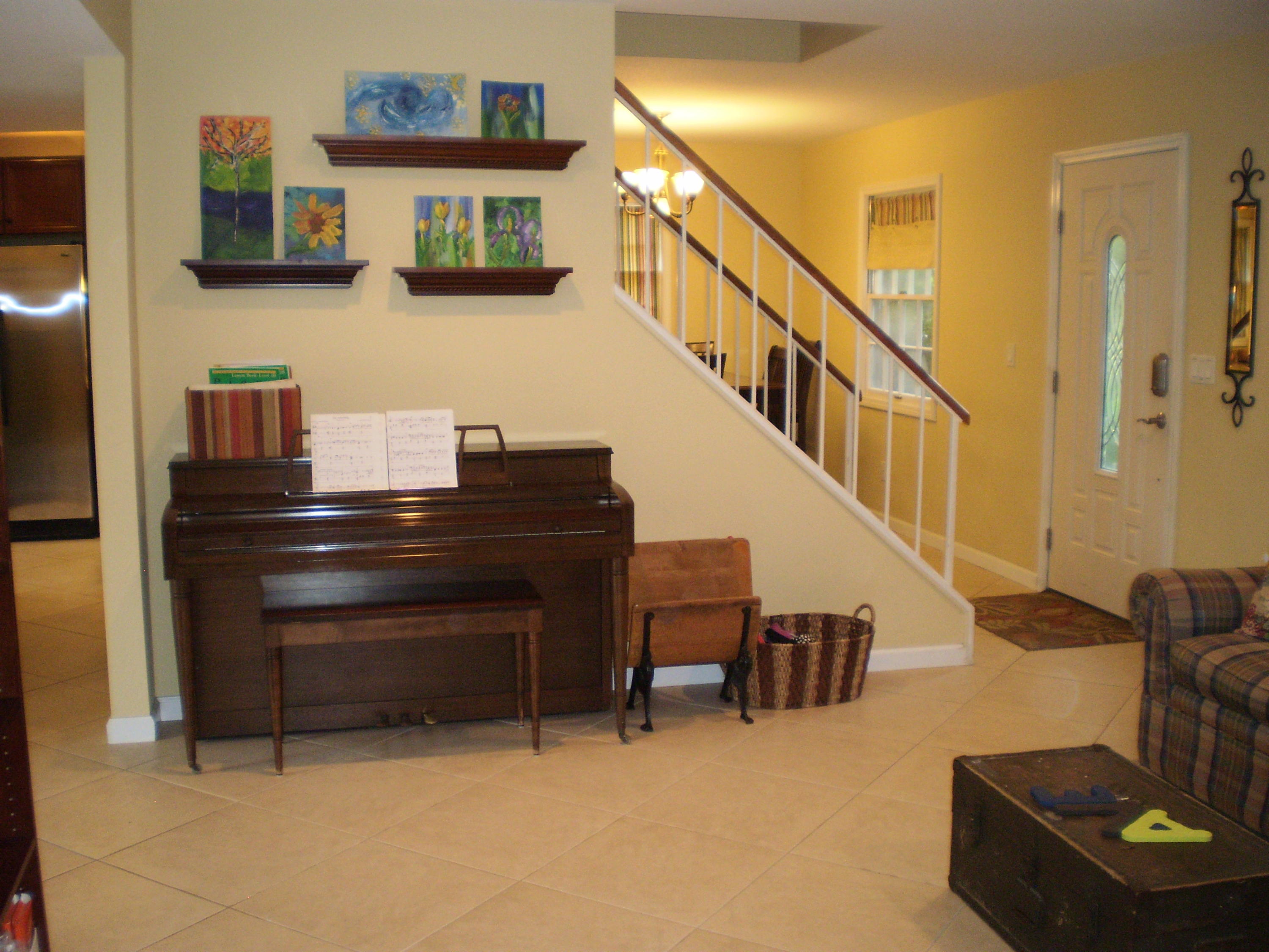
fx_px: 1540
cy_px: 476
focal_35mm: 42
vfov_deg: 34.3
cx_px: 634
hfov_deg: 44.8
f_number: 3.5
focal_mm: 7.4
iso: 250
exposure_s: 1/30
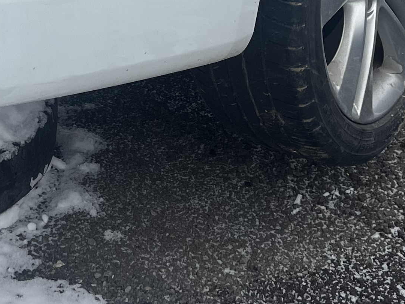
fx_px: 1135
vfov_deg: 13.6
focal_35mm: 97
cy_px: -244
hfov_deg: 19.8
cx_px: 26
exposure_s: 1/3876
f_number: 1.6
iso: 50
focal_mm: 5.1
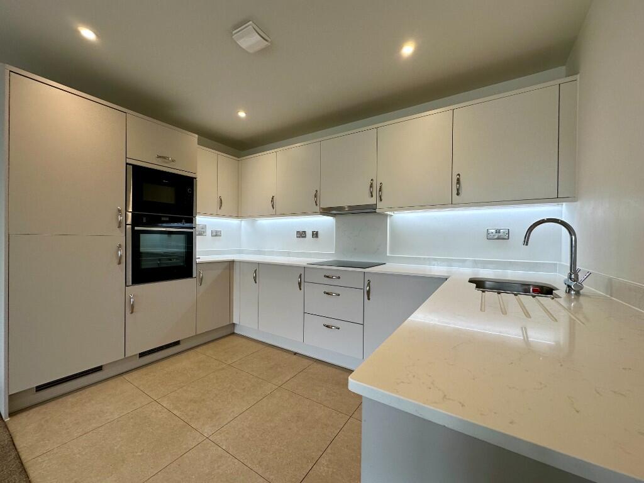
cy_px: 242
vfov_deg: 85.7
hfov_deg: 102.1
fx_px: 260
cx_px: 322
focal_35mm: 14
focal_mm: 2.22
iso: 80
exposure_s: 1/100
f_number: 2.2
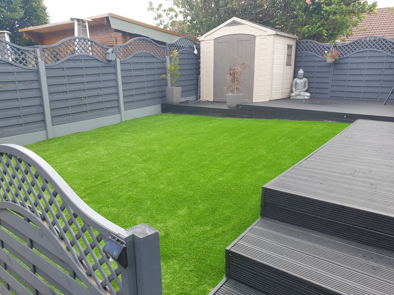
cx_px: 197
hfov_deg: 67.3
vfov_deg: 53.1
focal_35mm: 26
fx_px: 296
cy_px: 148
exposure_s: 1/147
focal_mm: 4.3
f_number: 2.4
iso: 50
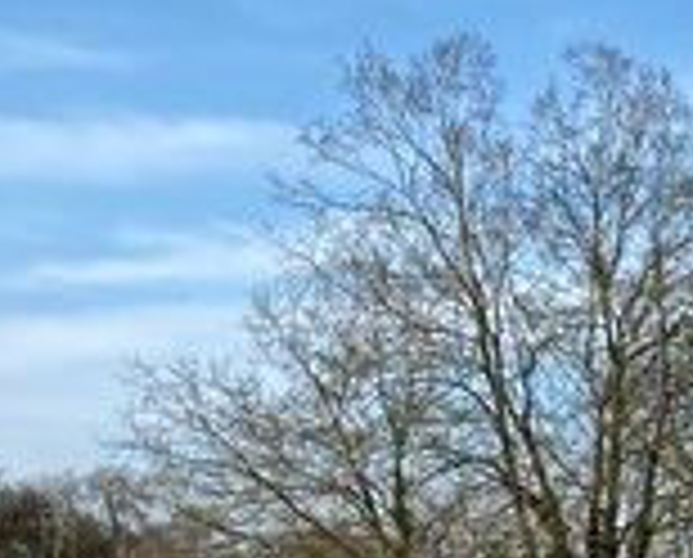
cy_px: 731
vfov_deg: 13.0
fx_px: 2365
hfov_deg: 13.4
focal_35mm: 115
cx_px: 1530
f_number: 1.8
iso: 32
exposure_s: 1/2358
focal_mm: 4.25
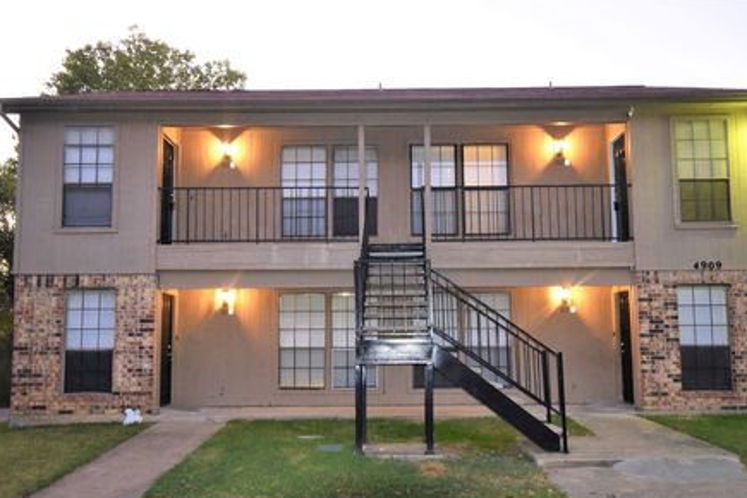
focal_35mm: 31
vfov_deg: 42.2
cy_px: 281
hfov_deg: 60.3
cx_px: 383
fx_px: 643
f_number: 8
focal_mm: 18
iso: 3200
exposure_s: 1/20
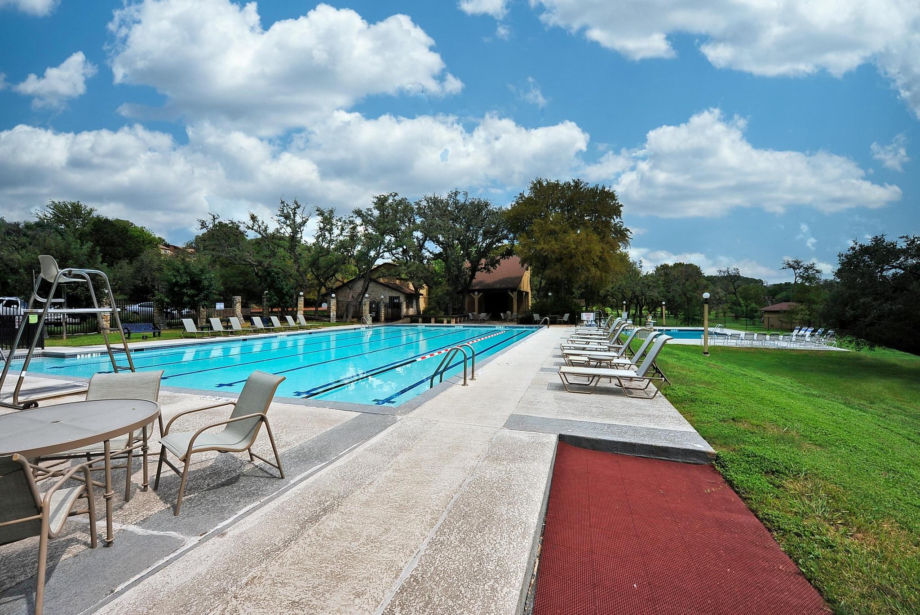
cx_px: 460
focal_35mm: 14
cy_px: 308
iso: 200
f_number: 18
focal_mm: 14
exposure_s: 1/160
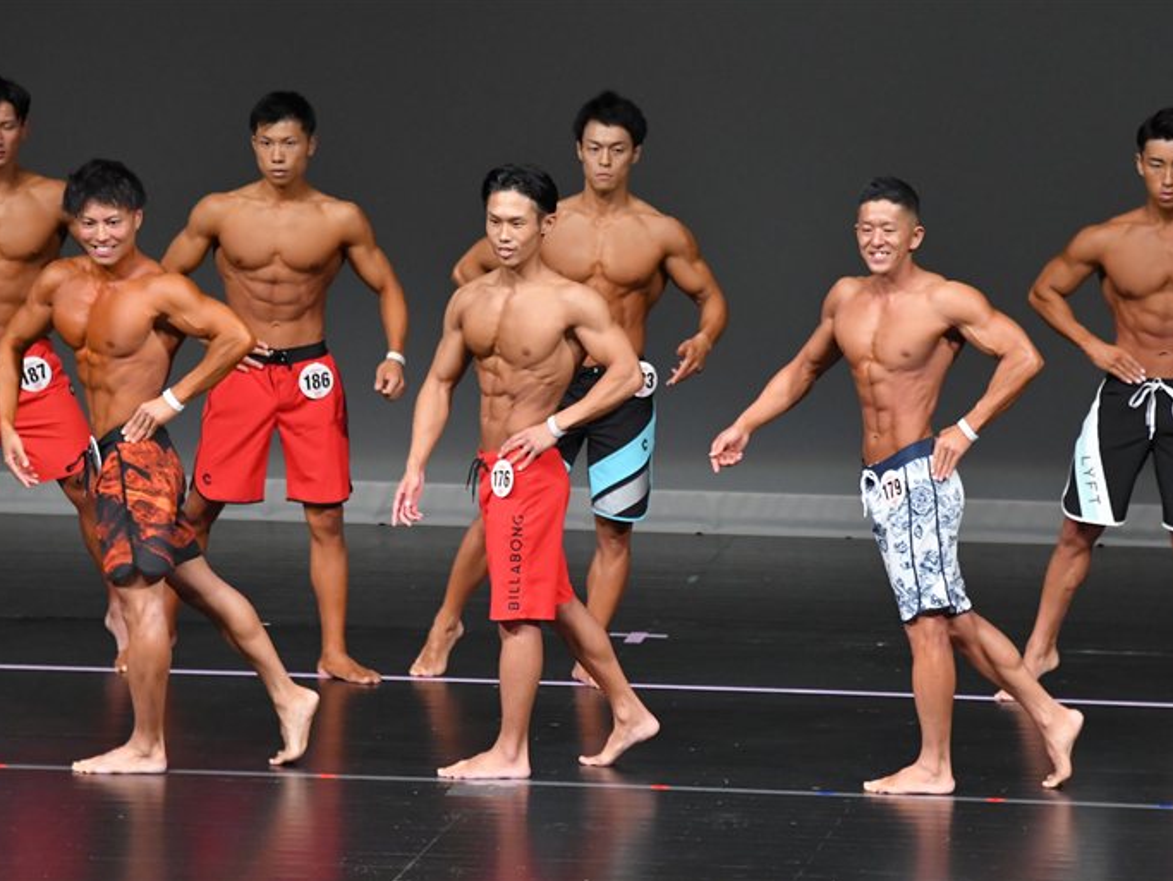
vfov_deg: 4.6
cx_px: 574
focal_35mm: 327
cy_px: 441
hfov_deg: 6.1
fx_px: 11087
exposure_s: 1/400
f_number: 5.6
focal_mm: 200
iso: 4000
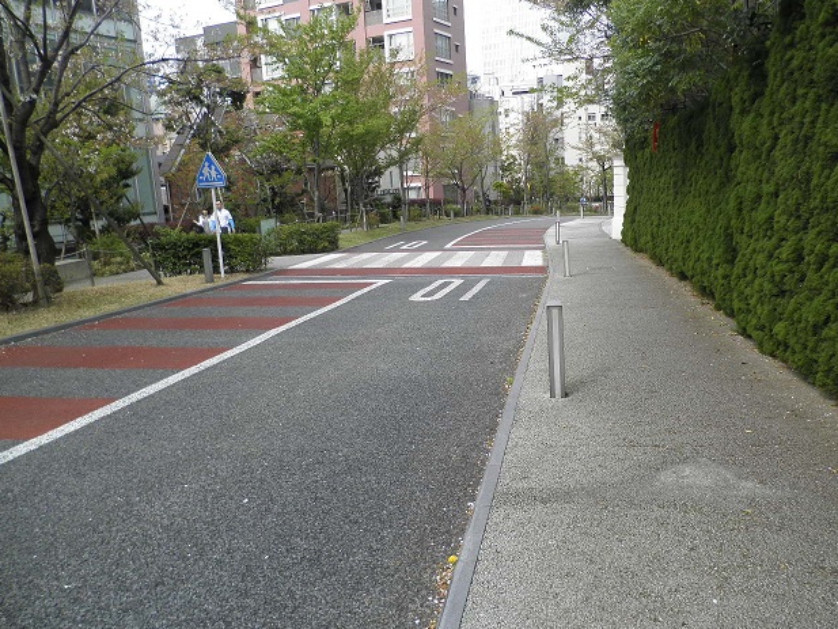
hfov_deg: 63.4
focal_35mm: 28
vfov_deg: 49.8
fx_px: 678
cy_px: 304
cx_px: 431
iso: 64
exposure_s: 1/250
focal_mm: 4.9
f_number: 3.2
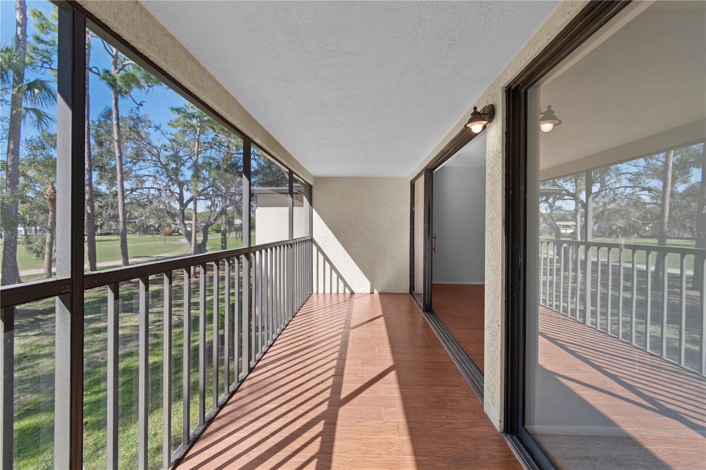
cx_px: 353
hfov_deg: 100.4
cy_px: 235
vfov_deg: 77.3
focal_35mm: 15
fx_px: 294
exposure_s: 1/25
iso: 100
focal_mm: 10
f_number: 7.1
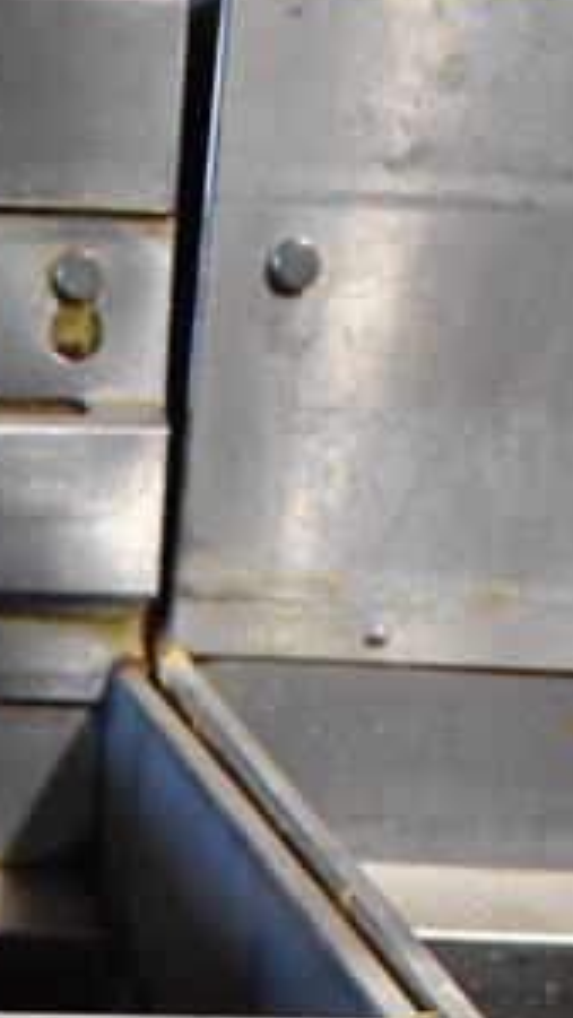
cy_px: 1413
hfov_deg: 13.3
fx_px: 2320
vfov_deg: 21.7
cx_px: -264
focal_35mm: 86
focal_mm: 18
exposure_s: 1/125
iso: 2800
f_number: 3.5
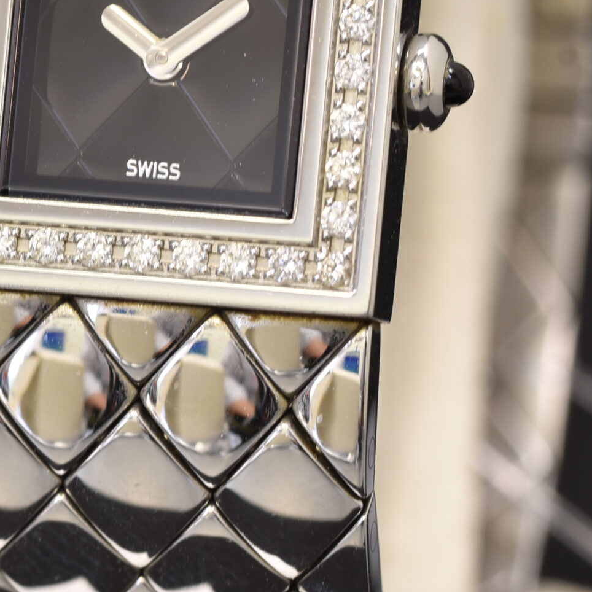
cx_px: 186
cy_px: 130
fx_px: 5901
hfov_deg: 5.7
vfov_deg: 5.7
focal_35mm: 305
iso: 100
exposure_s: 1/2
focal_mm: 90
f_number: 11
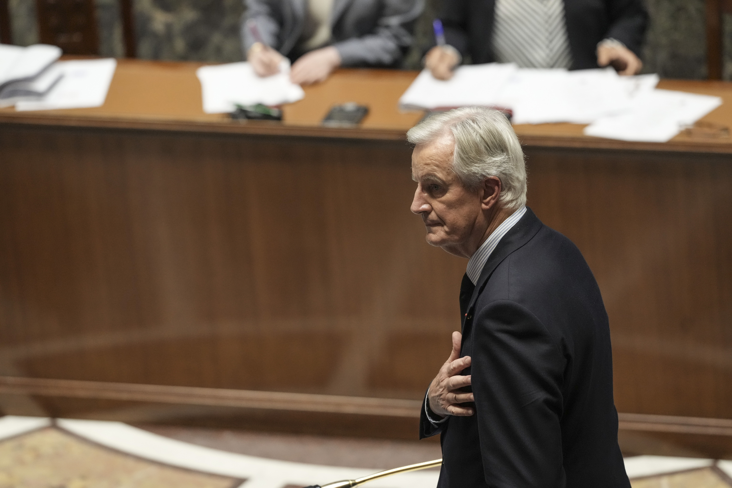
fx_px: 6100
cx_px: 366
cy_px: 244
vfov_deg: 4.6
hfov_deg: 6.9
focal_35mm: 300
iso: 5000
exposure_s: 1/500
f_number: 4
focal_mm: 300
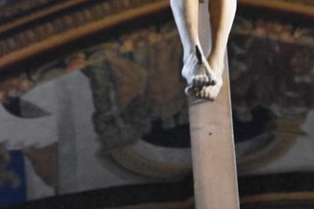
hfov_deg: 5.0
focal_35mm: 414
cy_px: -64
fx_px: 3611
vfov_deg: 3.3
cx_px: 211
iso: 12800
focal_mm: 130
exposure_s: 1/40
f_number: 5
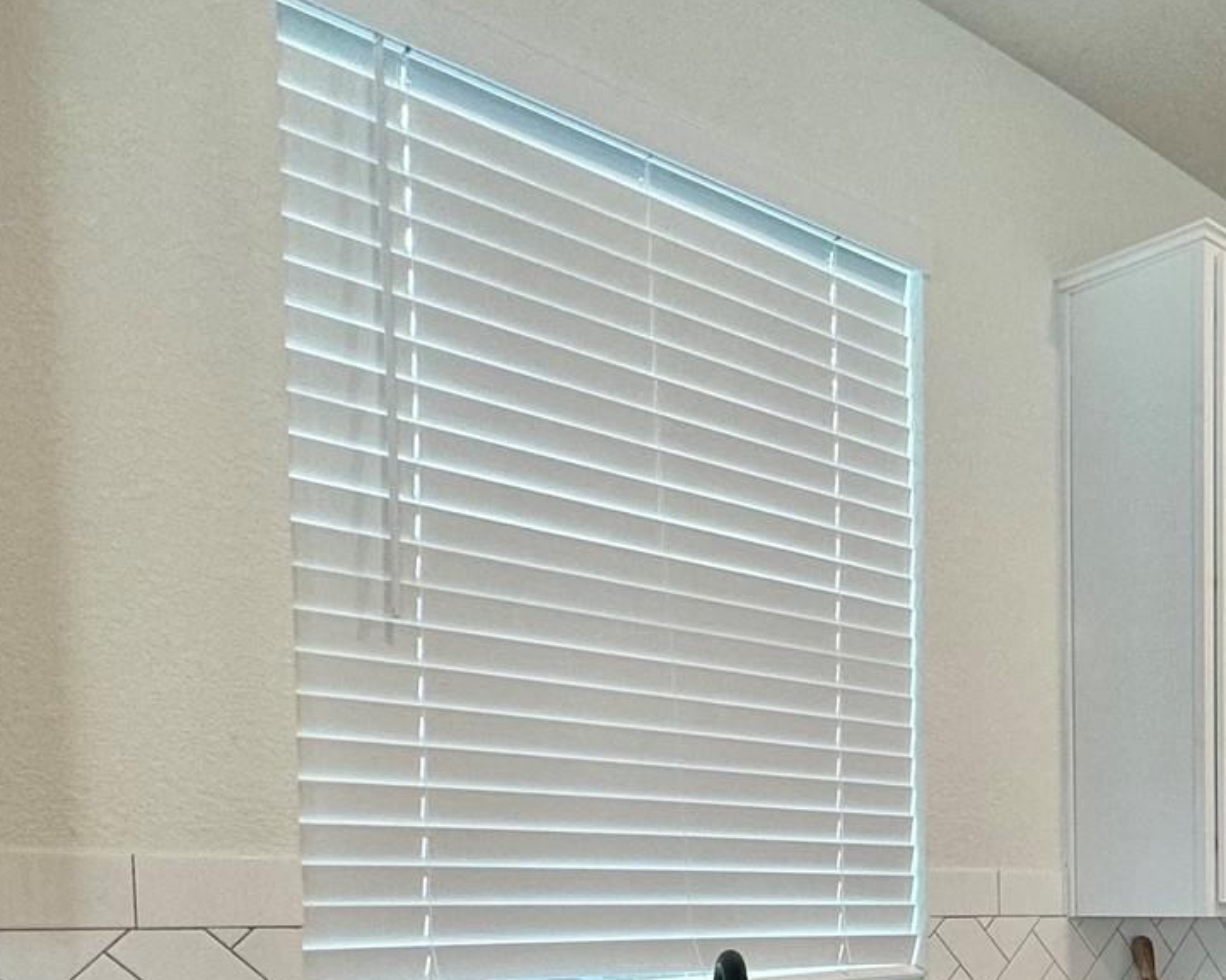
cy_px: 977
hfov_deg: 42.2
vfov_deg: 34.8
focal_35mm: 39
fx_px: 1415
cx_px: 1149
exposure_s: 1/120
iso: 125
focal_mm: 2.22
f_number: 2.2
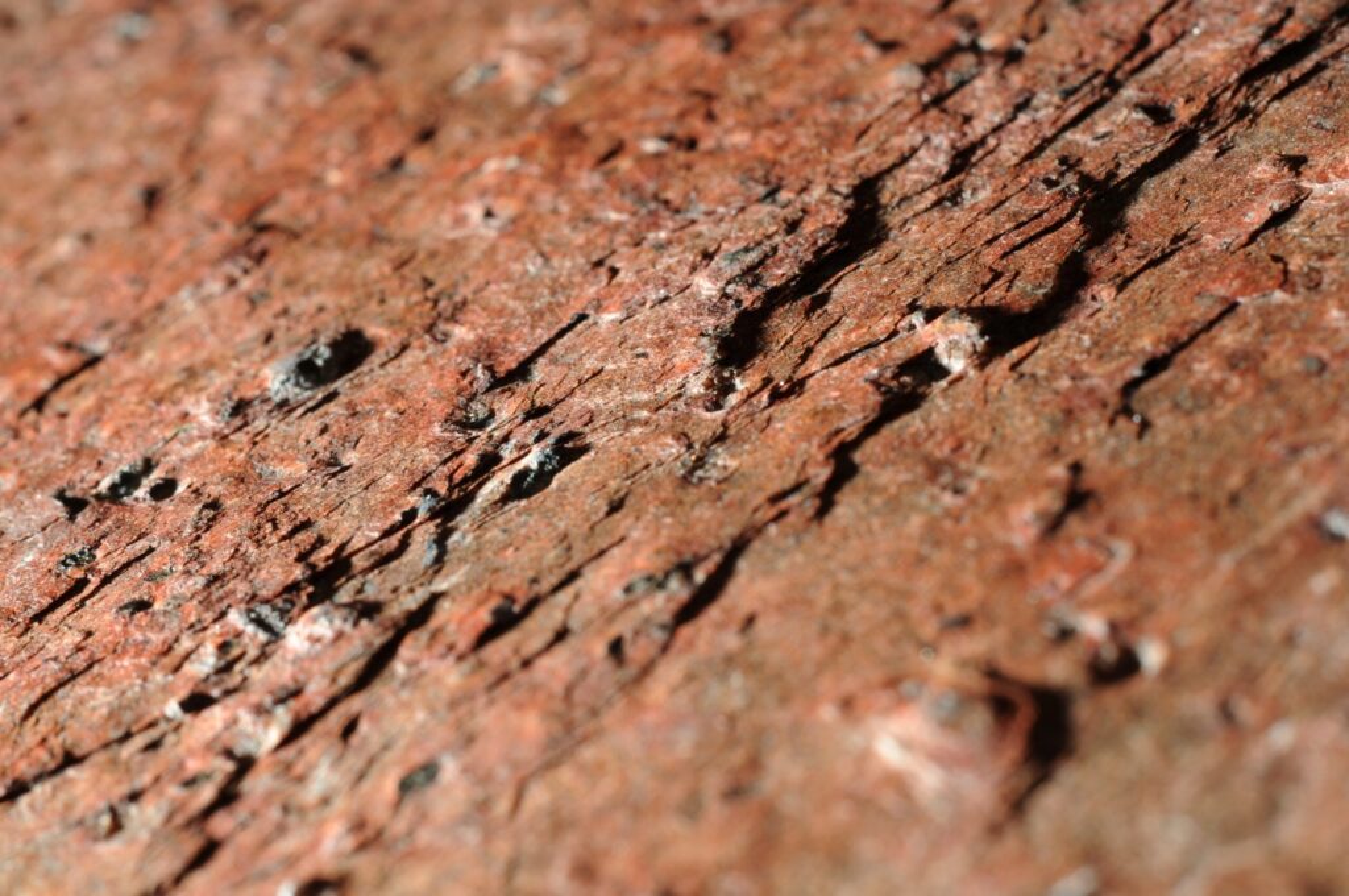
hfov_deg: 27.0
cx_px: 674
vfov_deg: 18.1
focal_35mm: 75
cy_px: 448
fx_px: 2807
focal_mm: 50
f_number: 10
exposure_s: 1/60
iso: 200
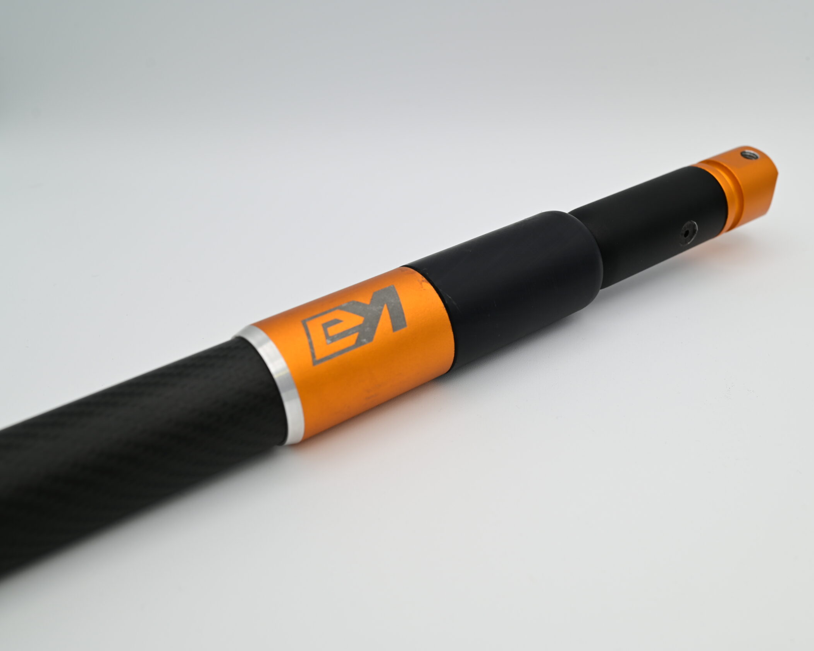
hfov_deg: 45.6
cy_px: 324
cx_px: 483
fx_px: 964
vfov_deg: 37.3
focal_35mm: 40
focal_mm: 35
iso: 100
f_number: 7.1
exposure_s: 1/50
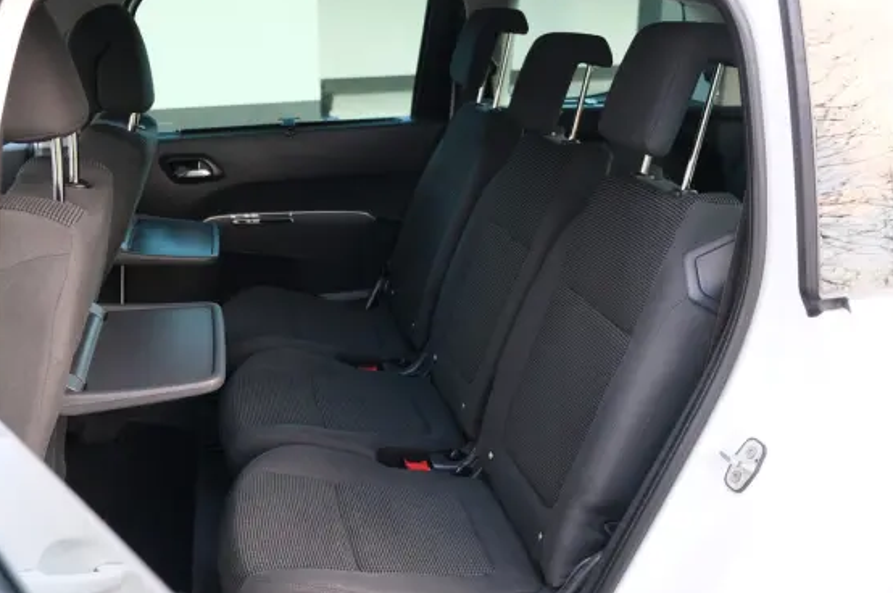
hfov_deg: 51.8
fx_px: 917
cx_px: 392
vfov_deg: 35.8
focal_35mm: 37
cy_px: 314
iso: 320
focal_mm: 21.4
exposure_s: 1/75
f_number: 3.2
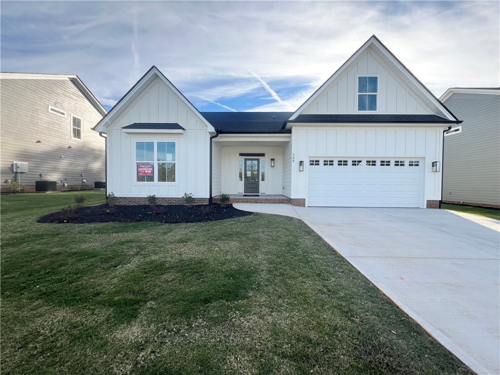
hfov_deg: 106.2
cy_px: 188
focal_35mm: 13
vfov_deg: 89.9
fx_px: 188
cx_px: 250
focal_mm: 1.57
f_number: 1.8
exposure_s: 1/424
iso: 32
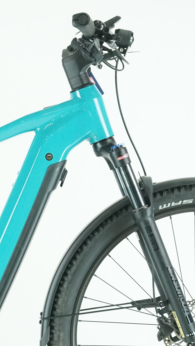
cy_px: 231
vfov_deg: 14.6
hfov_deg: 8.2
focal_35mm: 147
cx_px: -48
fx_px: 1351
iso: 3200
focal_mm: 59
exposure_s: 1/200
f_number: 6.3
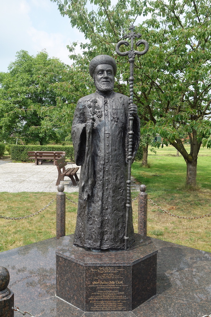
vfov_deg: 55.8
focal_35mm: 34
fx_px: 299
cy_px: 158
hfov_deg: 38.9
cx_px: 106
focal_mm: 12.62
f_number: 5.6
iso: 125
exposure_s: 1/250
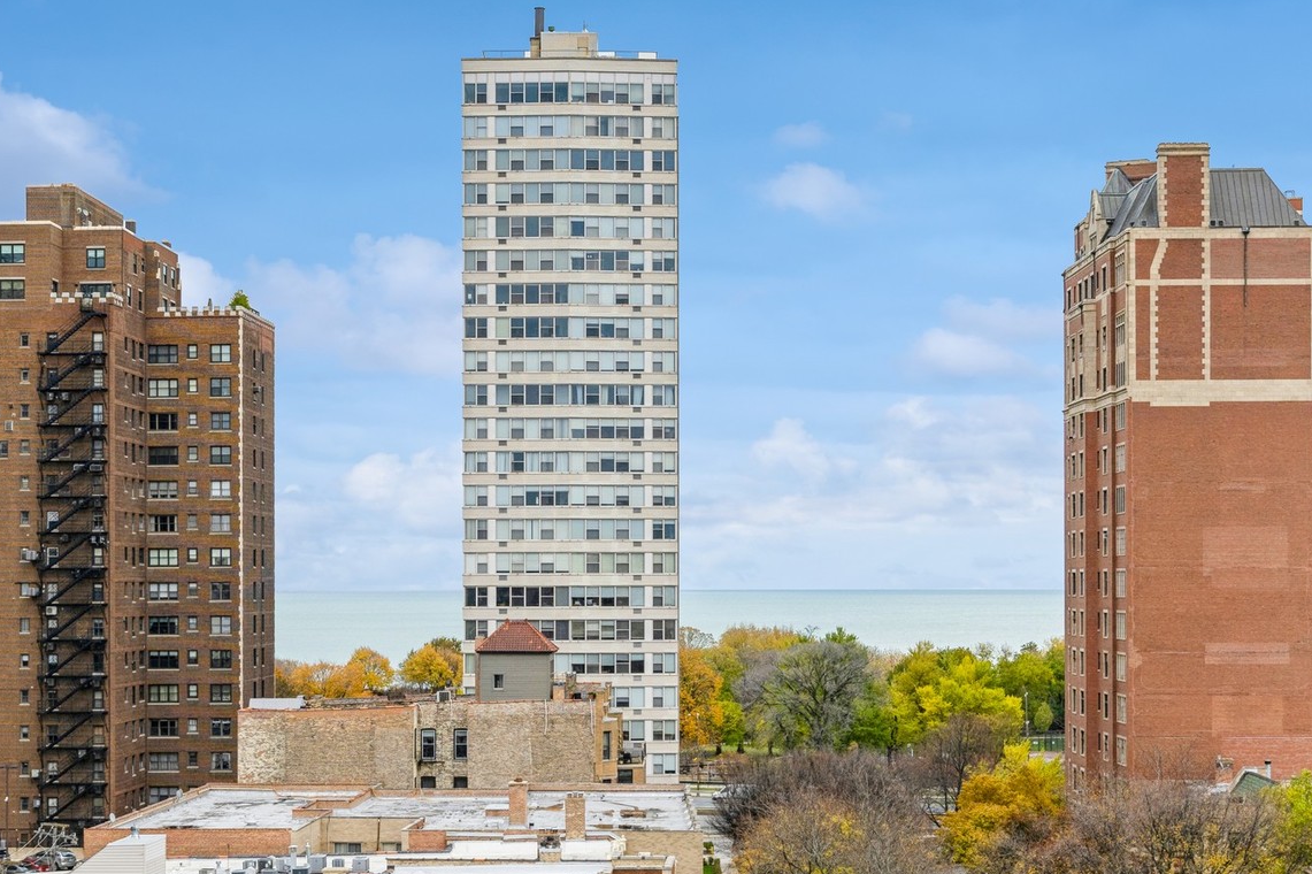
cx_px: 688
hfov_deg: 31.4
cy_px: 562
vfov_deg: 21.2
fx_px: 2332
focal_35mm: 64
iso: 200
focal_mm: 30
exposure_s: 1/180
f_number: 8
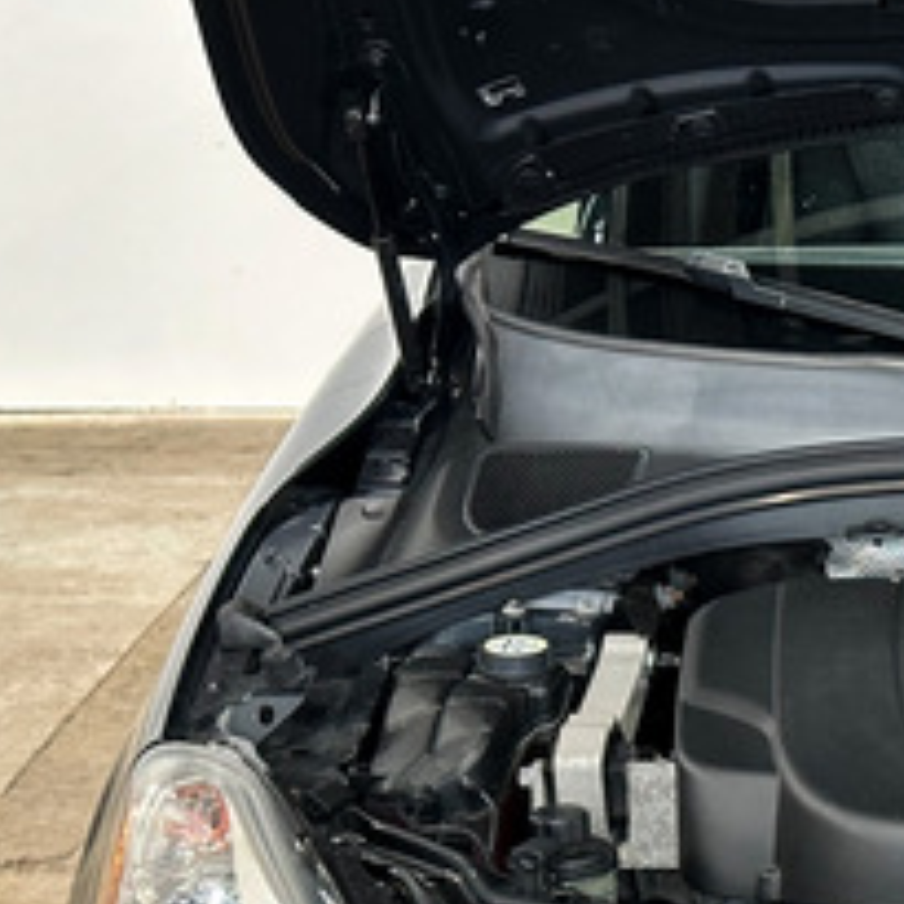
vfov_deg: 13.8
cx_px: 1270
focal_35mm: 124
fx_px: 3664
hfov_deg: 13.4
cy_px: 930
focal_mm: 6.86
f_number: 1.8
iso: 320
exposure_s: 1/35
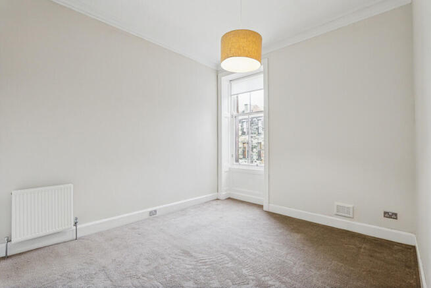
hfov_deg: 96.7
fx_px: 192
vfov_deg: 73.8
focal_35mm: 16
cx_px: 216
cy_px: 144
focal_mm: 16
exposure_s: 1/100
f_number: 8
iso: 1600
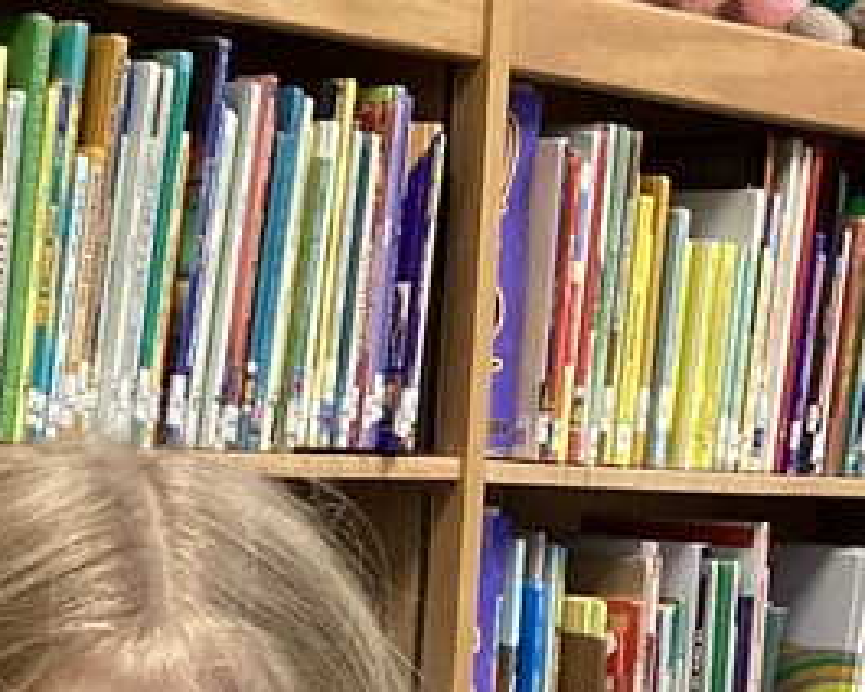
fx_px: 2995
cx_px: 398
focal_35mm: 117
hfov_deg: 16.4
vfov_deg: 11.5
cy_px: 1488
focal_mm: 3.3
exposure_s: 1/60
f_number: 2.4
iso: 160
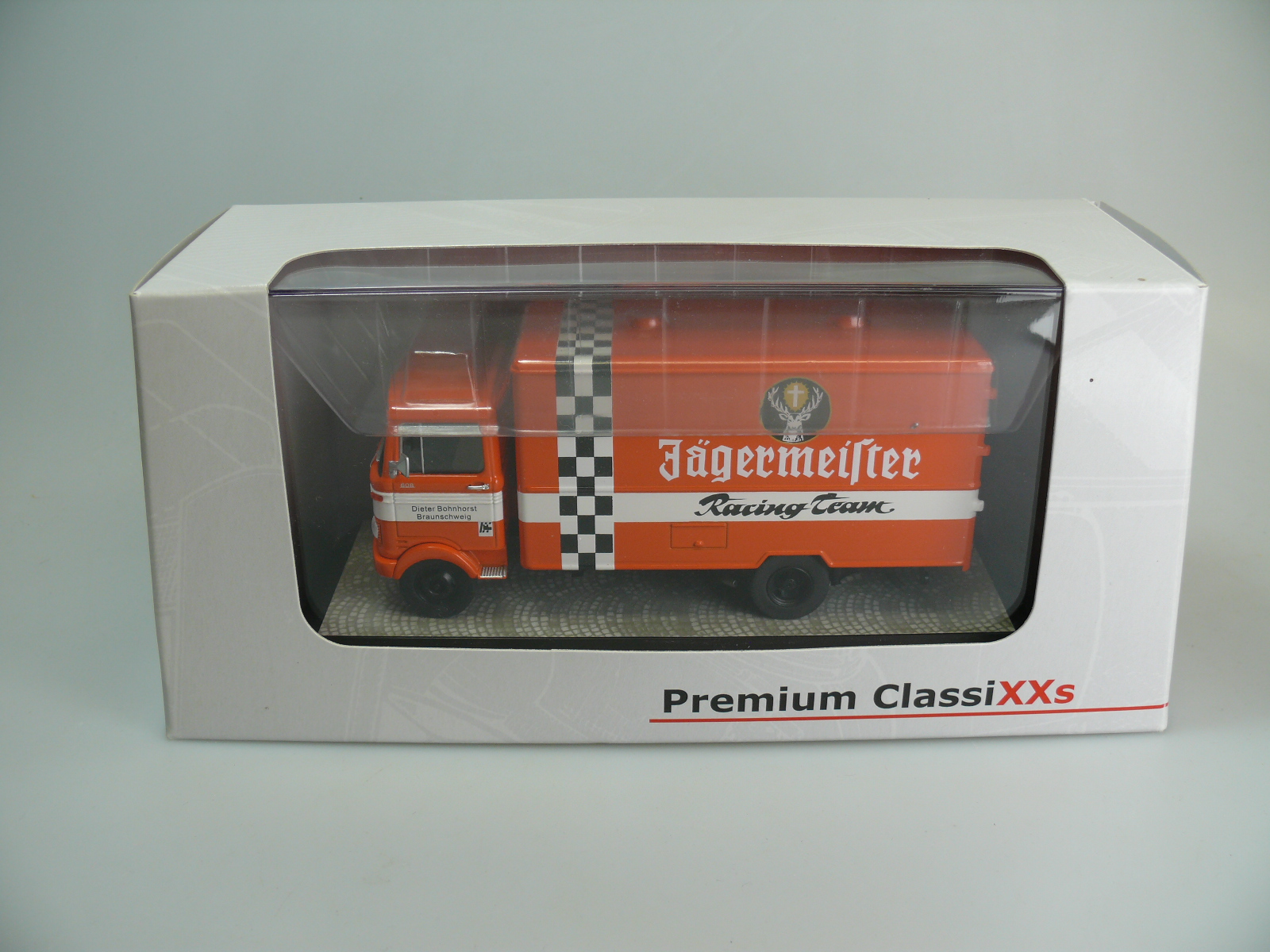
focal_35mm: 35
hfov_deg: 52.6
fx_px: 1284
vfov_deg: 40.7
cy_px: 476
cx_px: 635
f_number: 3.6
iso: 100
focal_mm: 7.4
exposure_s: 1/100
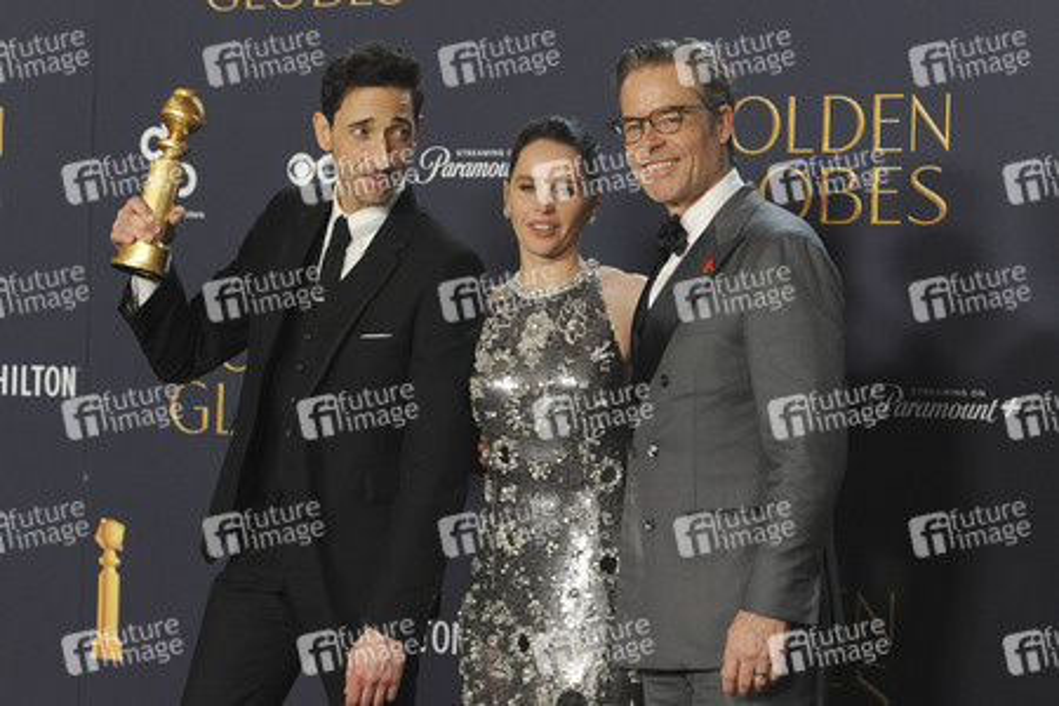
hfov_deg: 20.4
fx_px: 2941
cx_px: 530
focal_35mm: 100
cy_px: 353
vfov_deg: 13.7
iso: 2500
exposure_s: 1/160
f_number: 5
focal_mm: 100
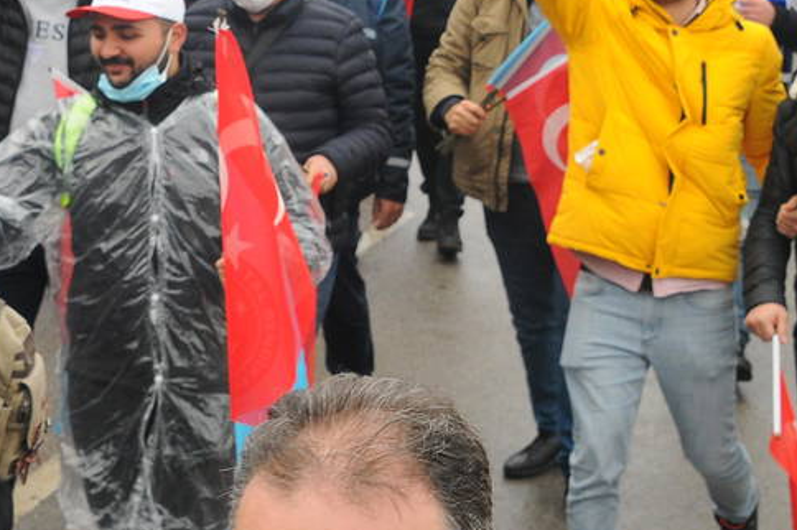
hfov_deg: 18.4
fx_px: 2456
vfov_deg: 12.3
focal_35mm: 111
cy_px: 82
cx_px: 245
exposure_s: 1/125
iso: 400
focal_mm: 28
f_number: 5.6
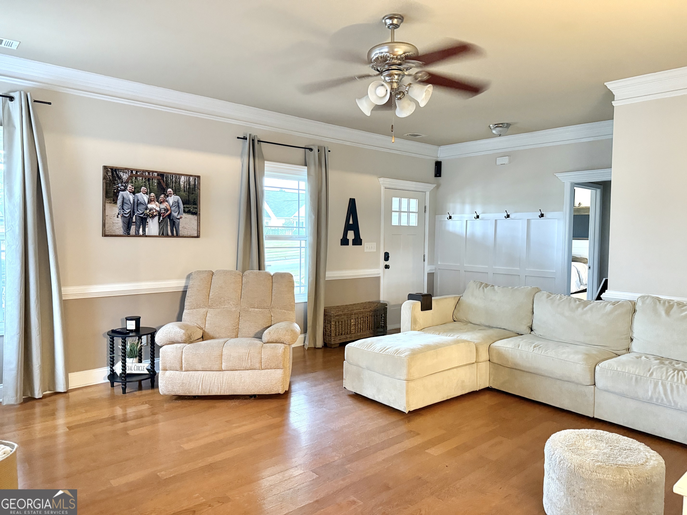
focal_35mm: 24
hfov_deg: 71.6
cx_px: 344
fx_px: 476
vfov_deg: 56.8
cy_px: 258
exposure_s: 1/30
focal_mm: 6.76
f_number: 1.78
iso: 800
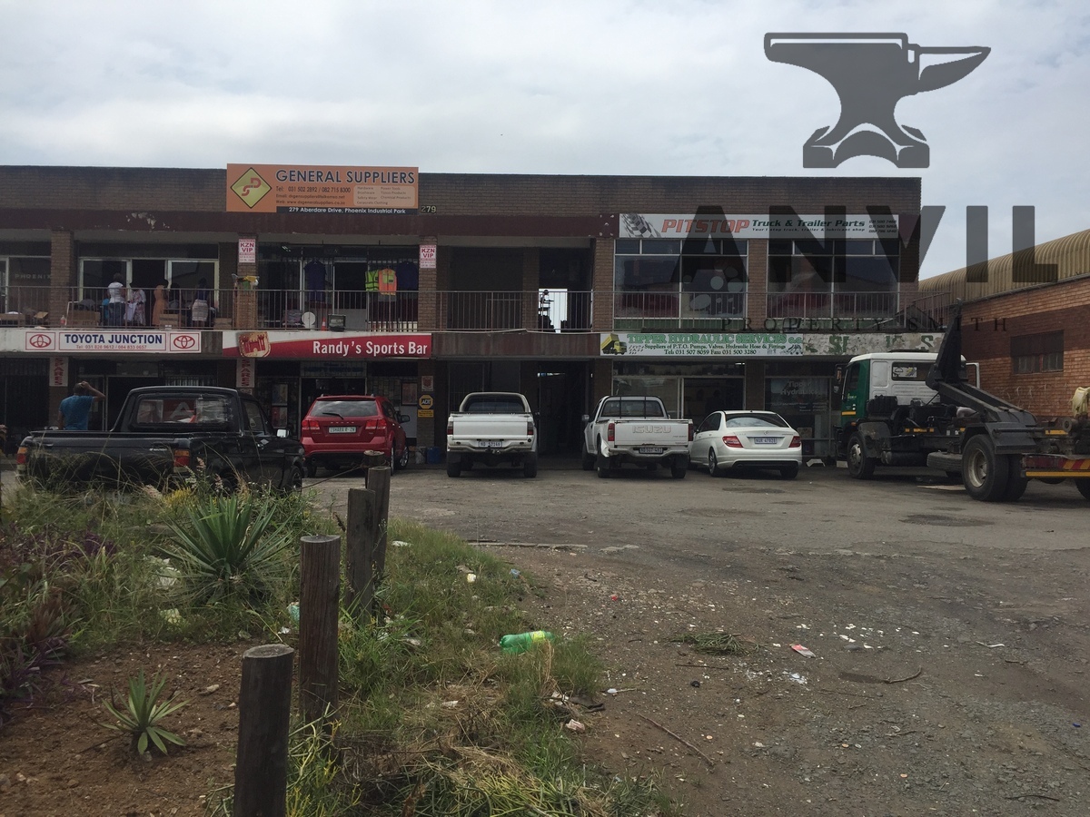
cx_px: 545
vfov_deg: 48.2
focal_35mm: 29
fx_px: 913
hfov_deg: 61.7
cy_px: 408
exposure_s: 1/3597
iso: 32
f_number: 2.2
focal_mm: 4.15
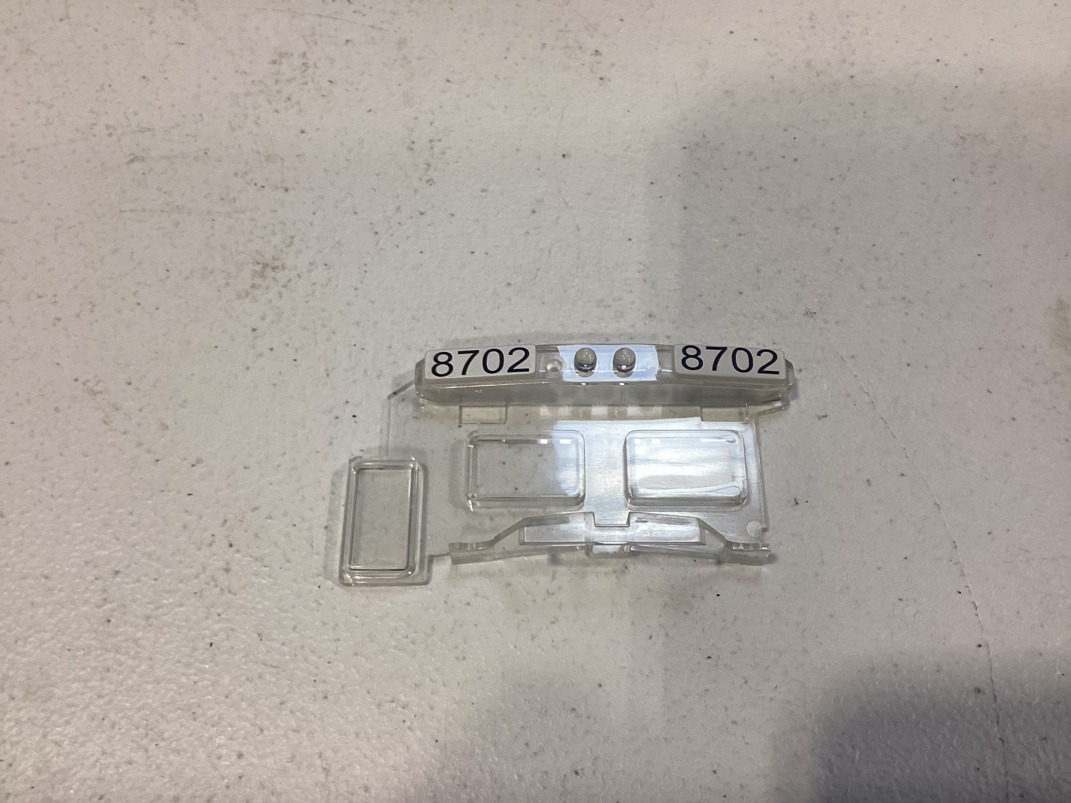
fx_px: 959
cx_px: 536
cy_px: 402
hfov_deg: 58.4
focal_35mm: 31
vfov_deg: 45.4
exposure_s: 1/60
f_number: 2.4
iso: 64
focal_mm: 3.3
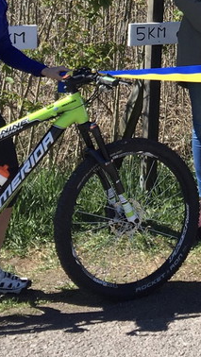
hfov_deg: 10.9
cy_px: -22
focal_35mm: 107
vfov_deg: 19.3
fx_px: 1012
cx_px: 299
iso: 25
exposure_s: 1/725
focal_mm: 4.15
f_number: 2.2
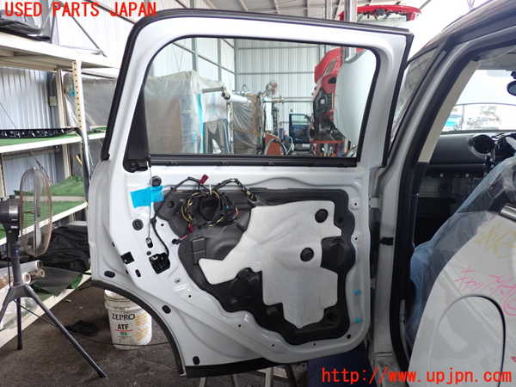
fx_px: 447
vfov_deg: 46.8
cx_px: 258
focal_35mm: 30
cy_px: 194
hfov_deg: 60.0
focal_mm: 5.4
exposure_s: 1/125
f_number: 2.3
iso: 250
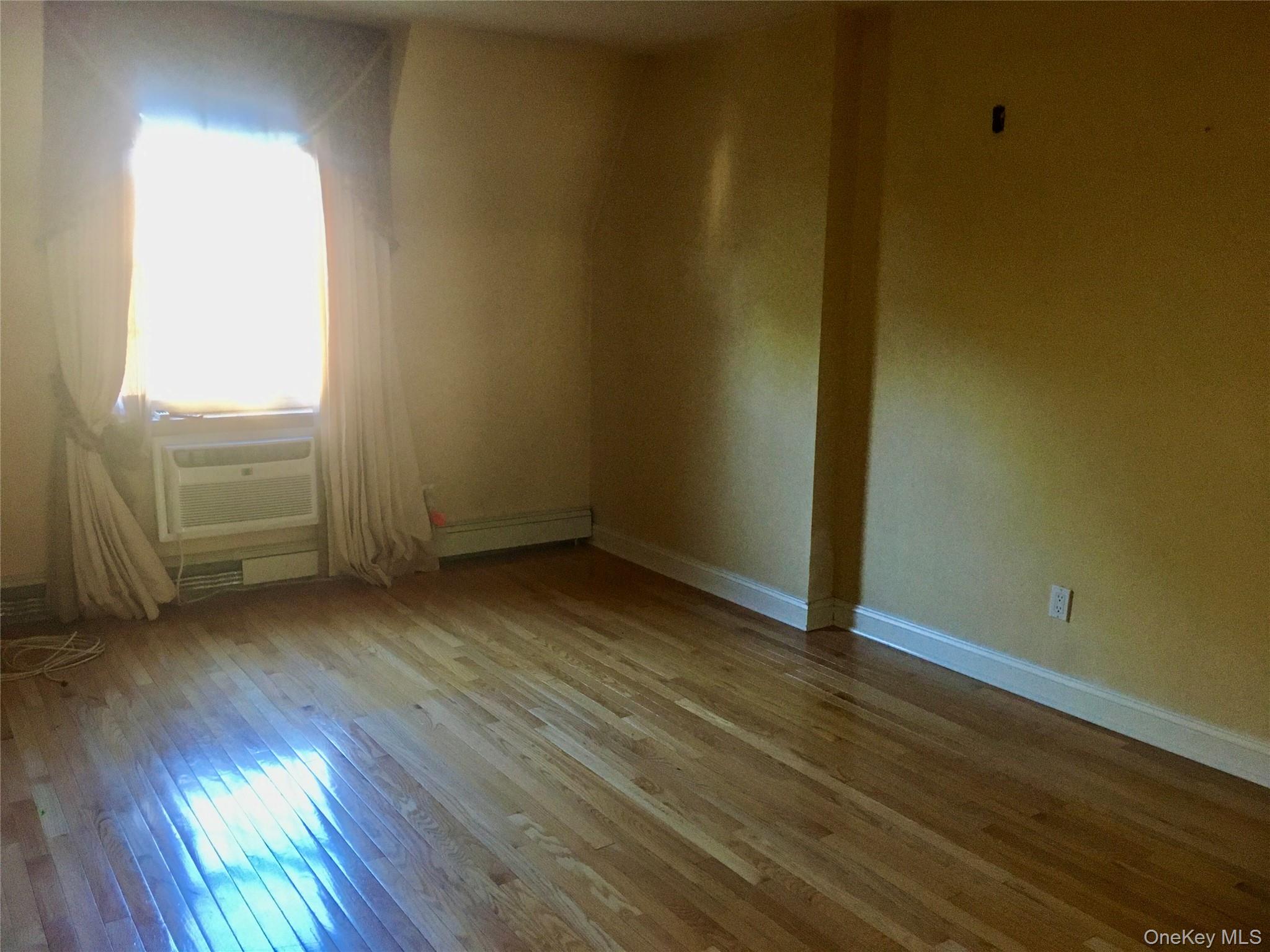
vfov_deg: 48.2
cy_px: 476
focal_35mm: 29
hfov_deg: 61.7
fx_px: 1064
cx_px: 635
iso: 160
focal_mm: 4.15
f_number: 2.2
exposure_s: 1/30
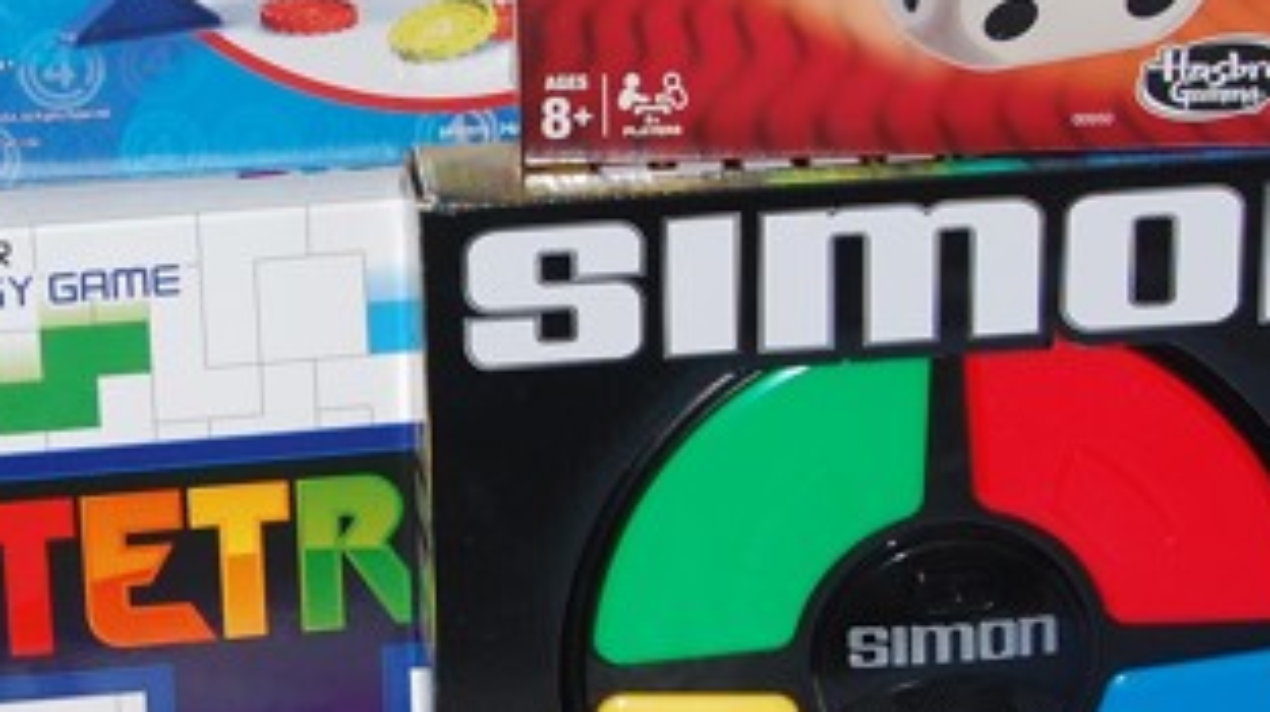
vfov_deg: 8.3
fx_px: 4880
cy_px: 256
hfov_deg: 14.8
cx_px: 281
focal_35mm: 145
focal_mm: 32
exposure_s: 1/125
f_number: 5.6
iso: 200
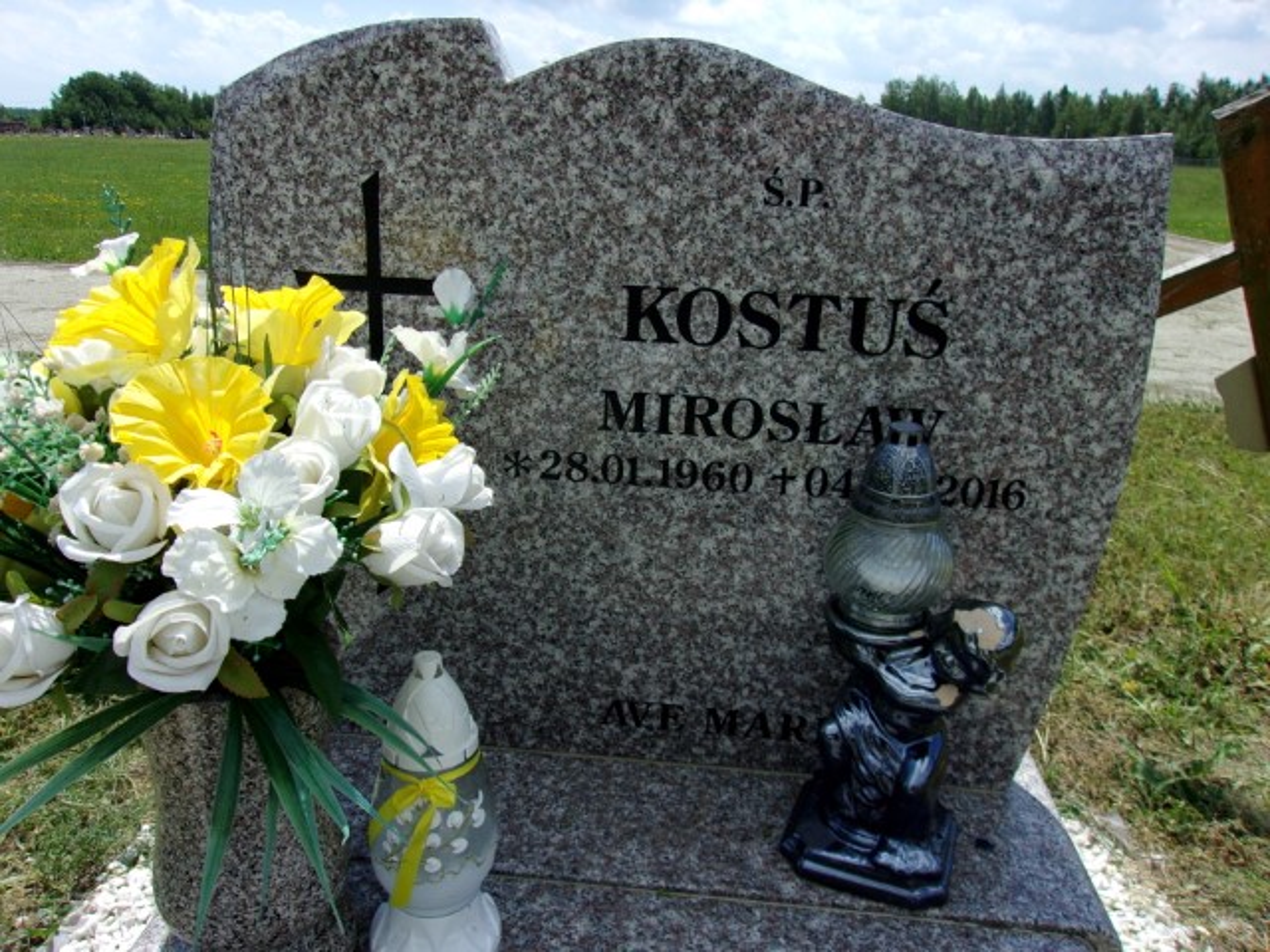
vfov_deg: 51.4
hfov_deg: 65.3
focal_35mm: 27
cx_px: 635
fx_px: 991
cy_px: 476
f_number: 10.4
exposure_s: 1/120
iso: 80
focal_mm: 4.9
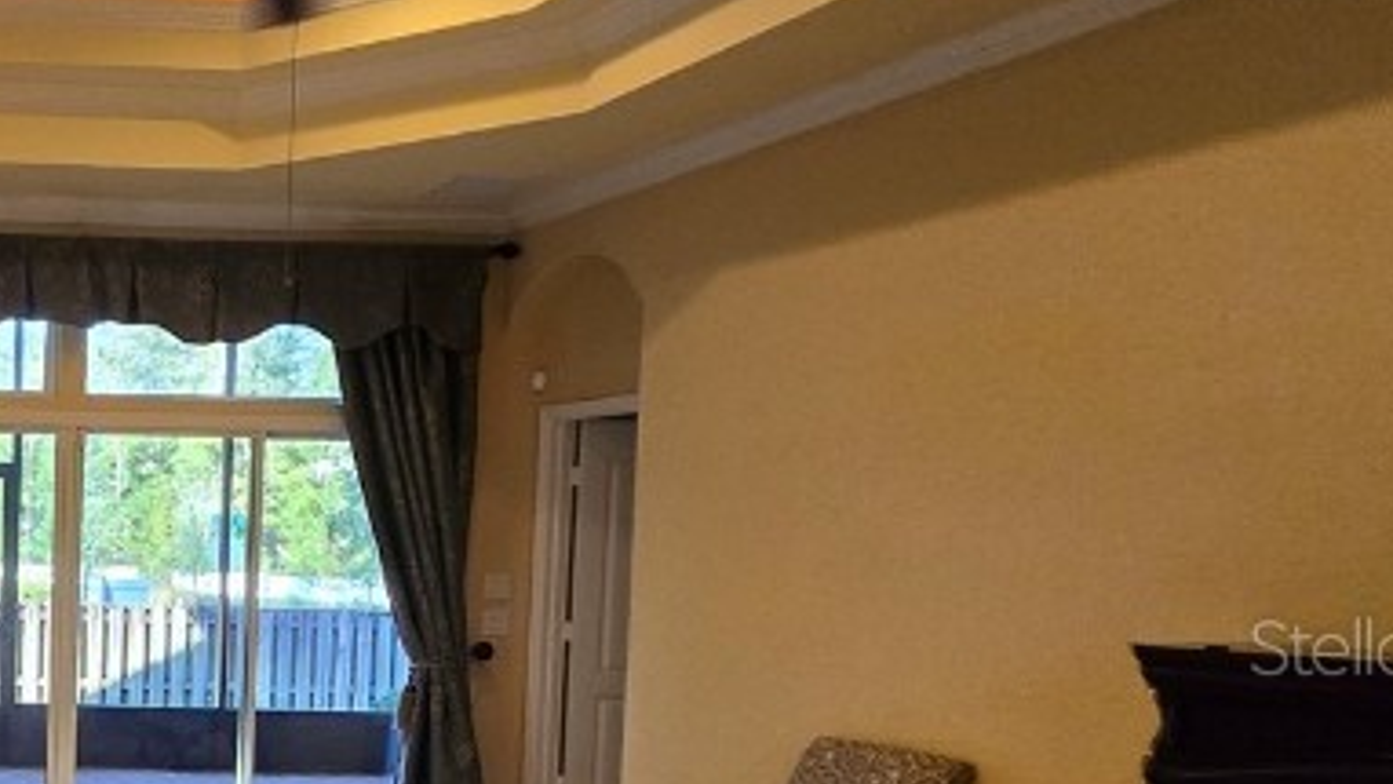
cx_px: -273
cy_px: 645
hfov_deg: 38.9
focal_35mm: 38
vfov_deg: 30.3
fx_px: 1404
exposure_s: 1/60
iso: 125
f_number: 2.2
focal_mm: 1.7
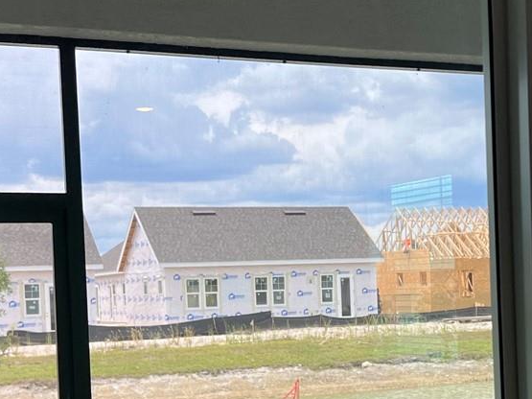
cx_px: 380
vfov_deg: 19.5
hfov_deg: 25.8
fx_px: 1152
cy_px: 305
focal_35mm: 75
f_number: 1.5
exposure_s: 1/692
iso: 50
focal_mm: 5.7
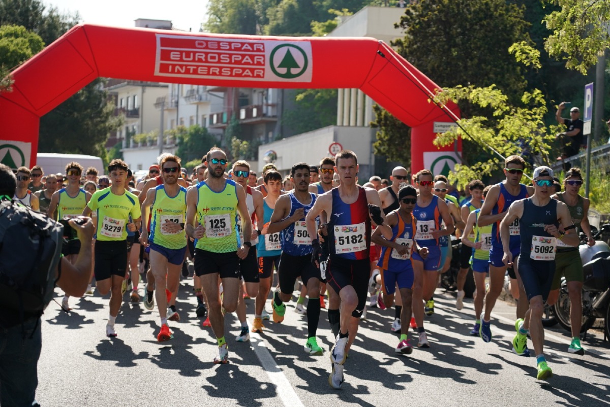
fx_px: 1441
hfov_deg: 23.9
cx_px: 305
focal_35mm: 85
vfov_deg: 16.1
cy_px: 204
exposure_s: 1/4000
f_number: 4
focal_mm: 85
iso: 800
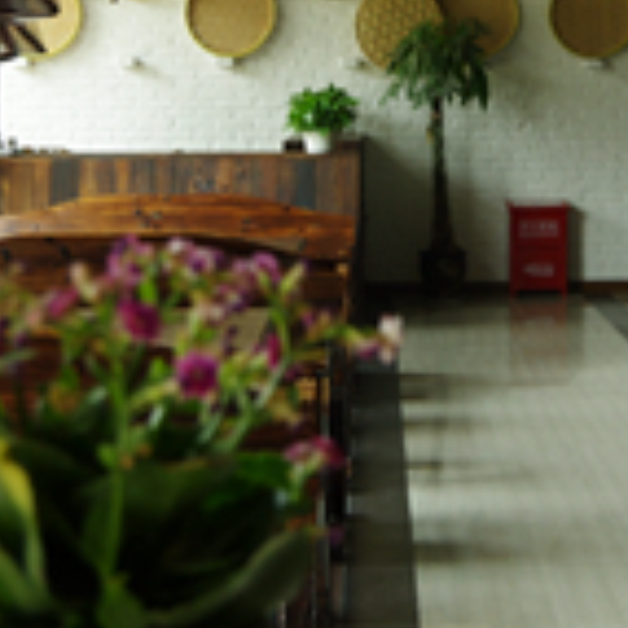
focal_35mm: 88
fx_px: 1806
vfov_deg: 19.3
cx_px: 562
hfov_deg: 19.4
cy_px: 31
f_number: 4.5
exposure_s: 1/50
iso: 200
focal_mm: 21
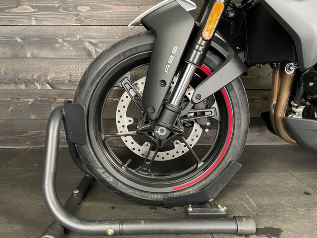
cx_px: 158
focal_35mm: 26
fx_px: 238
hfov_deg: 67.3
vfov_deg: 53.1
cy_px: 119
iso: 500
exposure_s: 1/33
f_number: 1.6
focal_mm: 4.2
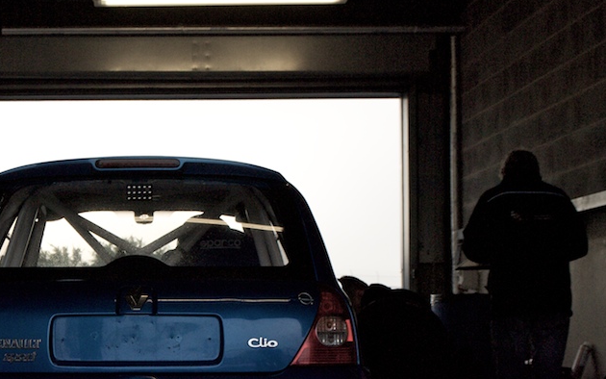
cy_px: 324
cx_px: 134
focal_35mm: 87
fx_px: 1434
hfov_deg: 23.6
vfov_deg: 14.9
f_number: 6.3
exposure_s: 1/500
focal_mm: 35
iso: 200
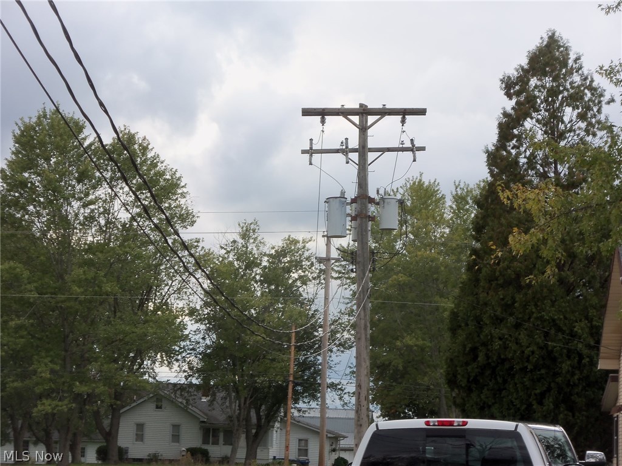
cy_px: 233
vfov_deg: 14.4
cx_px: 311
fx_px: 1851
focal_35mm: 103
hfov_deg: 19.1
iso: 64
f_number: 4.4
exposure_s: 1/125
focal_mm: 18.5
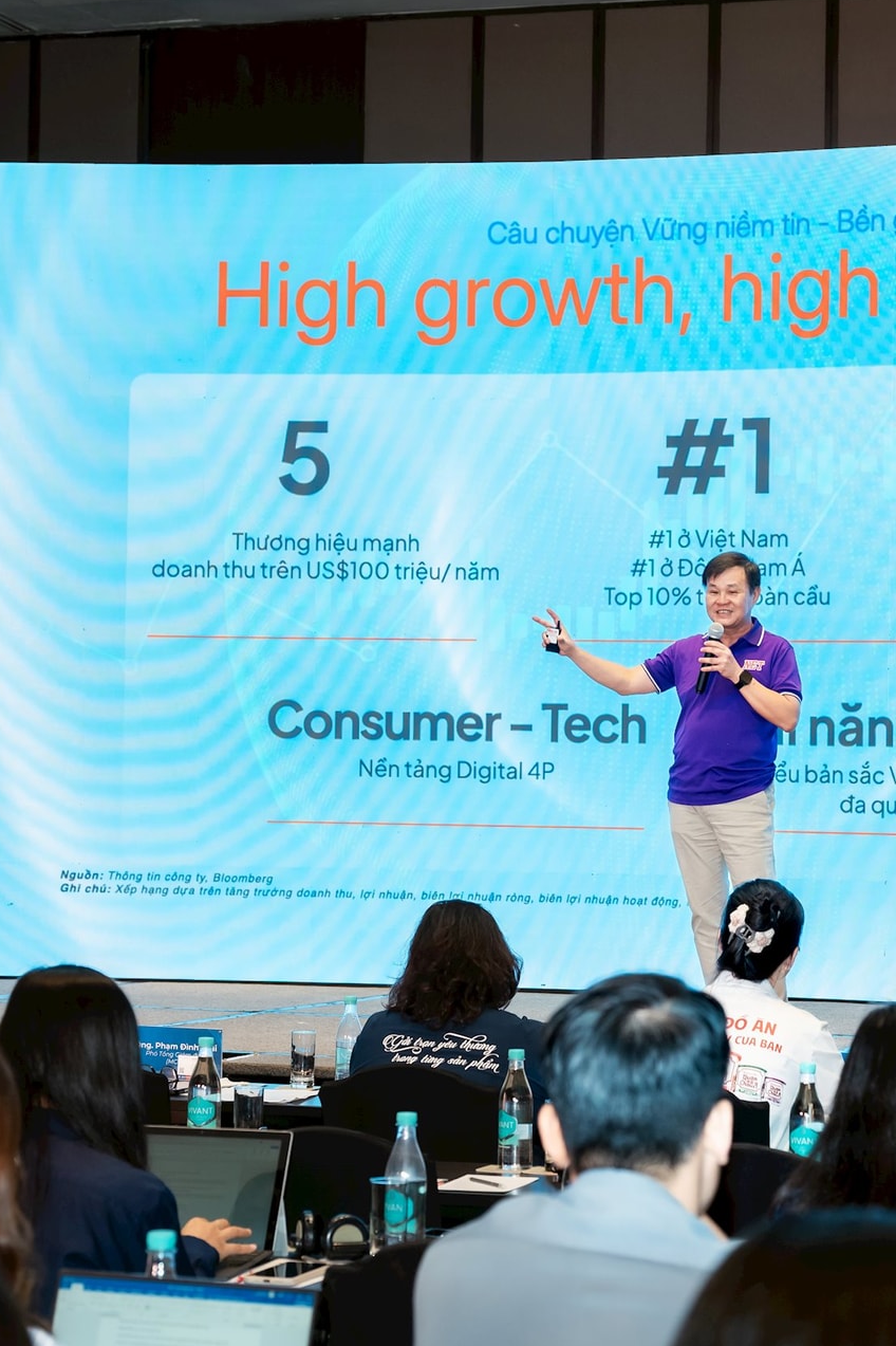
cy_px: 671
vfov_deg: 23.7
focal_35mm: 86
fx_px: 3212
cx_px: 676
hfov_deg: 15.8
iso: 800
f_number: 5
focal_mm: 57
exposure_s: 1/60
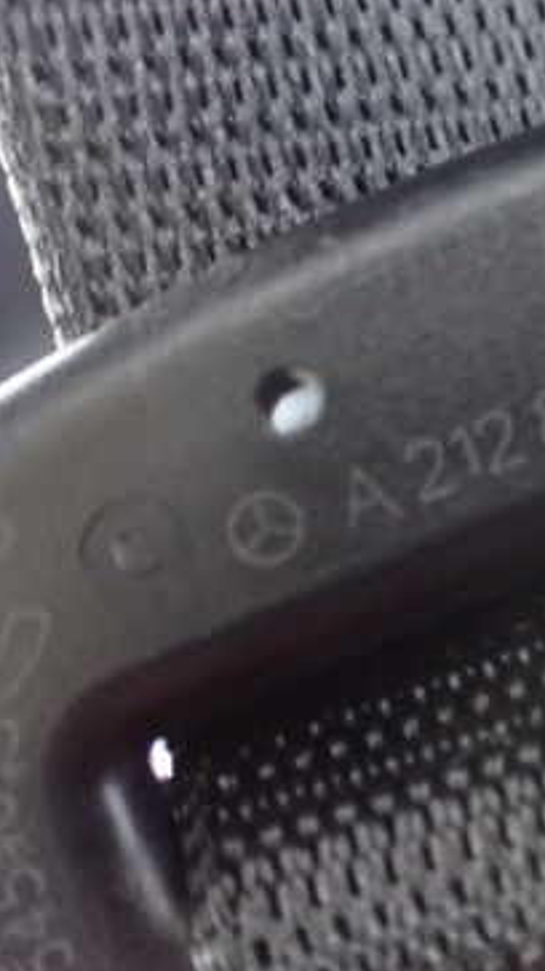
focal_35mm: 54
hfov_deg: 20.6
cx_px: 671
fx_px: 1388
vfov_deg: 38.4
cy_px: 401
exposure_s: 1/30
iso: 1600
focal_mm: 5.4
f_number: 2.3
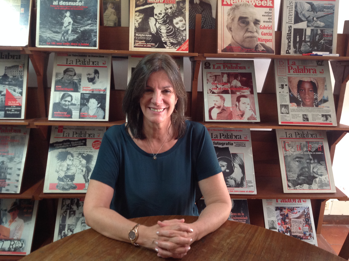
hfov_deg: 52.7
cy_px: 130
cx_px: 174
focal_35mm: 35
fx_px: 352
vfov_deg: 40.6
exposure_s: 1/15
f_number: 2.4
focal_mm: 4.28
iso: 125
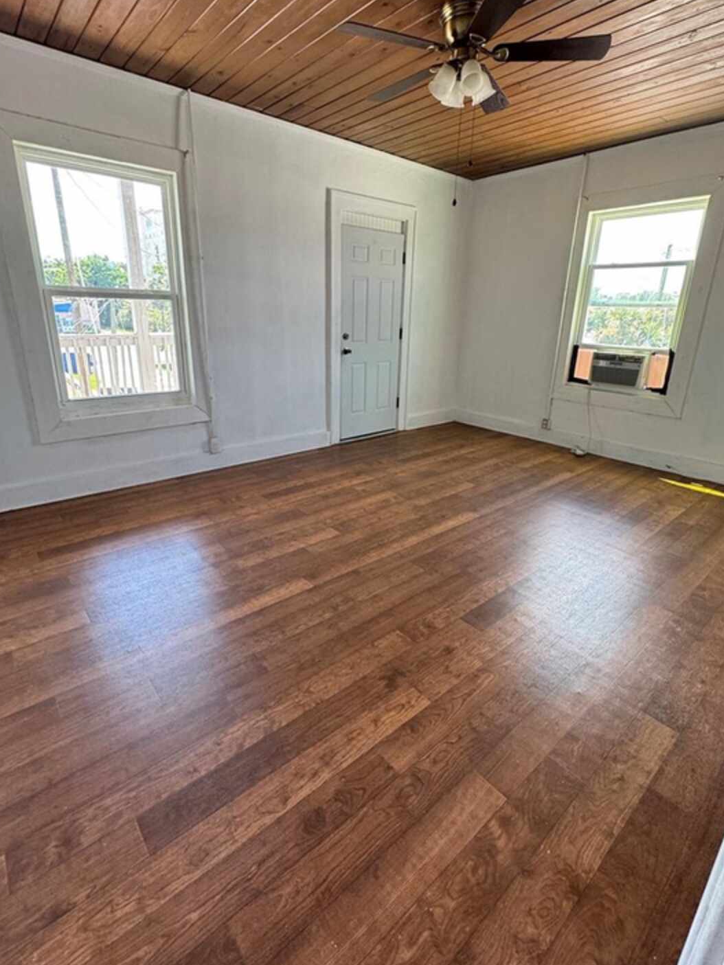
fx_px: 474
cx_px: 363
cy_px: 457
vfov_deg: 90.9
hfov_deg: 74.7
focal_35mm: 17
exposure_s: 1/99
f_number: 2.2
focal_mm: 2.22
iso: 160
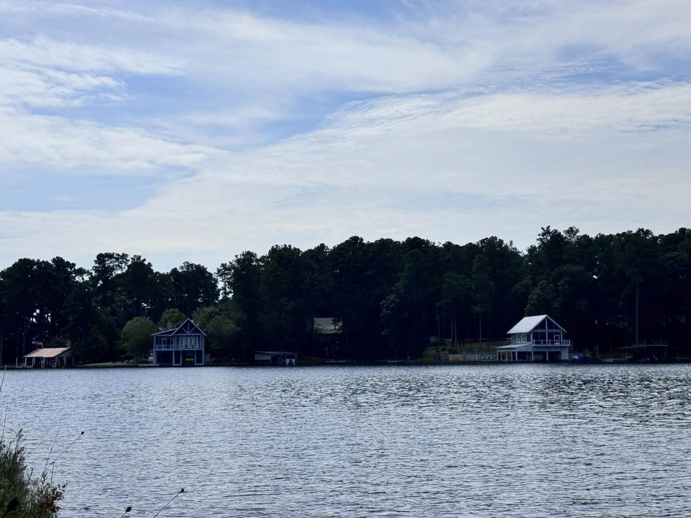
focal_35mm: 48
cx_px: 346
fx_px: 958
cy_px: 259
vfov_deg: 30.3
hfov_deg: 39.7
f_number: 1.78
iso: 64
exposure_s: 1/12500
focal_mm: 6.76
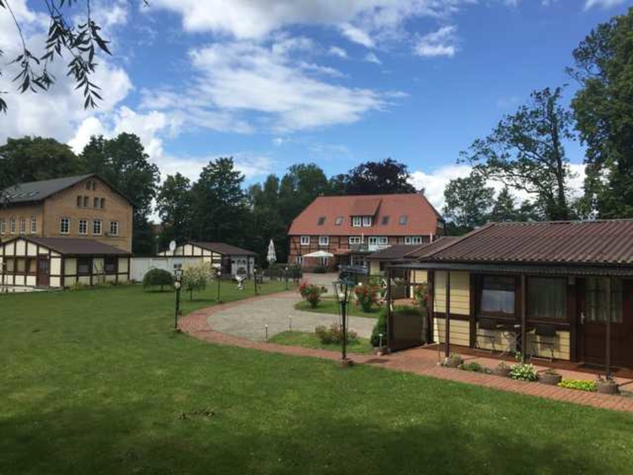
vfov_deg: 48.2
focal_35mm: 29
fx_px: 530
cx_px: 316
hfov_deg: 61.7
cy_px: 238
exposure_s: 1/1721
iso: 32
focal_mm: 4.15
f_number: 2.2
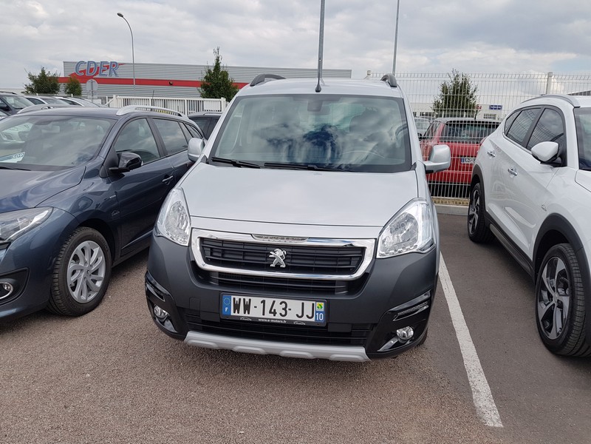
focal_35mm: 26
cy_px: 222
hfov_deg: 67.3
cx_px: 296
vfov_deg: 53.1
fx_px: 444
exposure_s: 1/1296
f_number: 1.7
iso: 40
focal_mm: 4.2
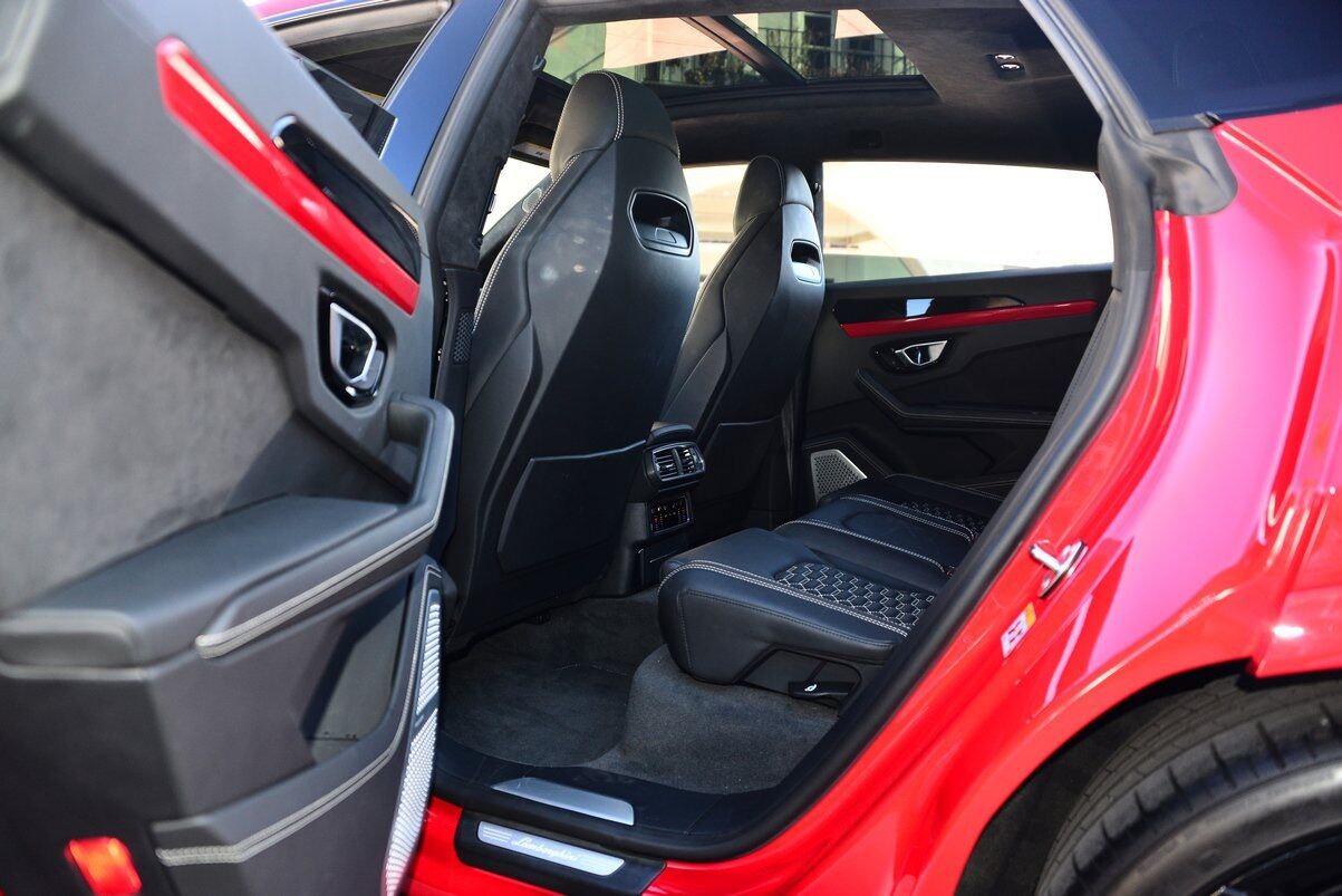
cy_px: 448
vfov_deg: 46.4
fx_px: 1044
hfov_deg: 65.5
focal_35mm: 28
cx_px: 671
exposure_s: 1/100
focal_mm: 28
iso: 320
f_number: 3.5
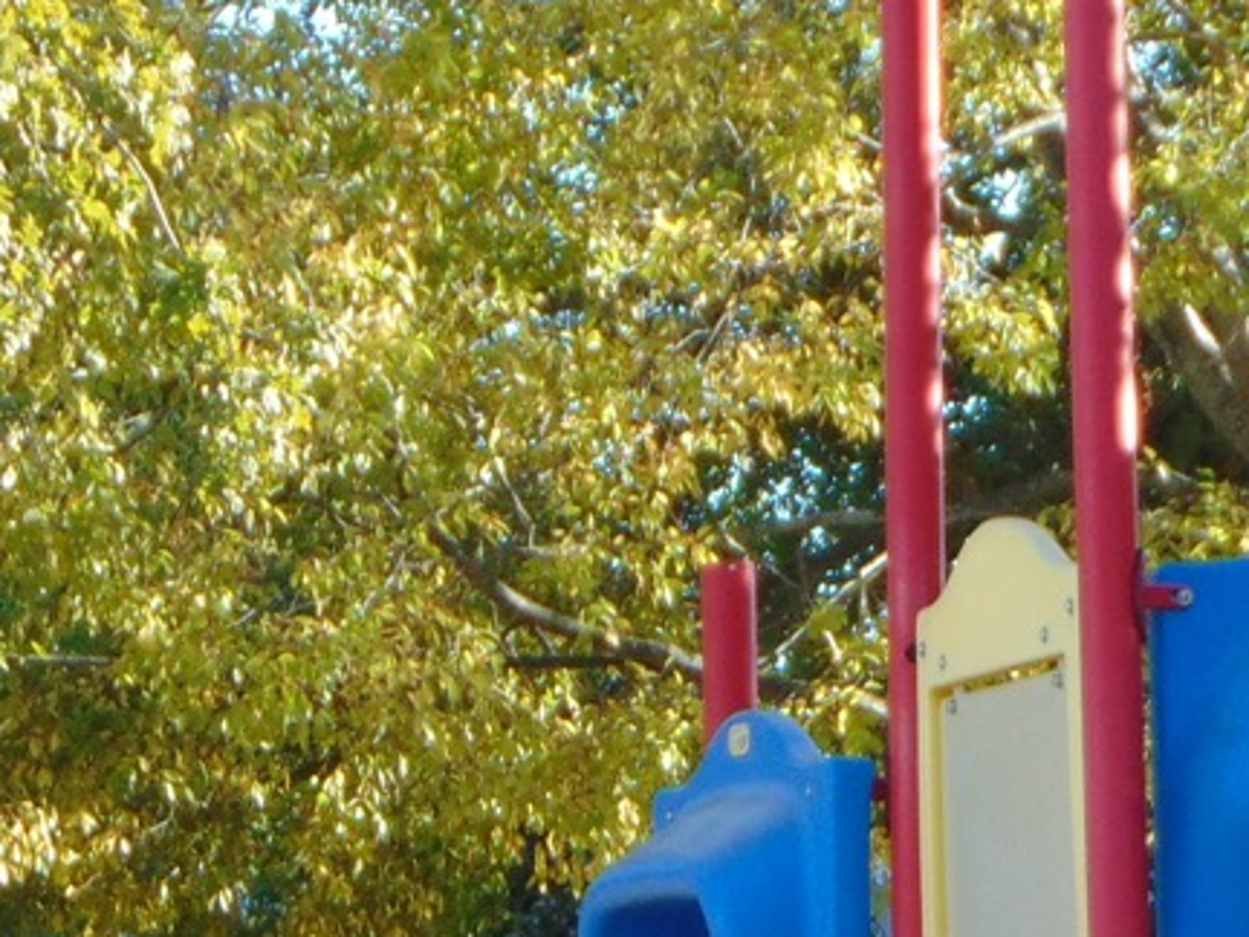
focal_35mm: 263
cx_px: 841
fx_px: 9489
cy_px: 1024
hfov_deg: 7.5
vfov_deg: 5.6
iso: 80
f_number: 3.7
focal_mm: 12.8
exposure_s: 1/125
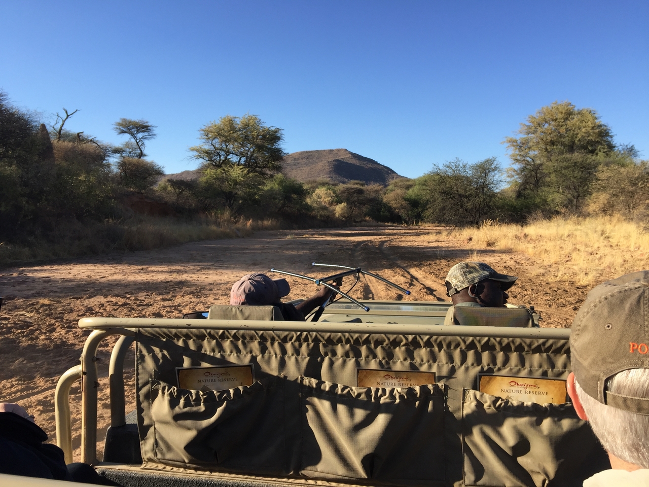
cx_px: 324
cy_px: 244
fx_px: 544
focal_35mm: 29
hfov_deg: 61.7
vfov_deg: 48.2
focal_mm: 4.15
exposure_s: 1/824
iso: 32
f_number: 2.2
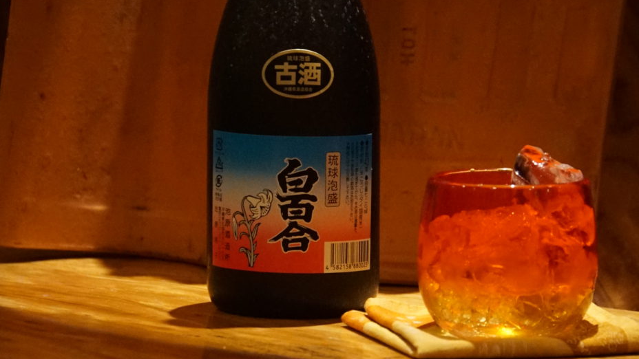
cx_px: 342
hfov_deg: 11.6
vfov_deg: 6.6
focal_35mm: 185
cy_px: 144
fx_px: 3135
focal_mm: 107.3
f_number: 6.3
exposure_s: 1/60
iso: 12800
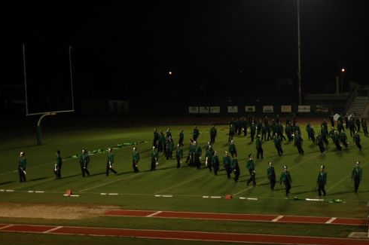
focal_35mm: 69
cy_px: 160
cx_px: 334
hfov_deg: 28.1
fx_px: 706
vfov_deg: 19.6
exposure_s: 1/60
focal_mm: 22
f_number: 2.8
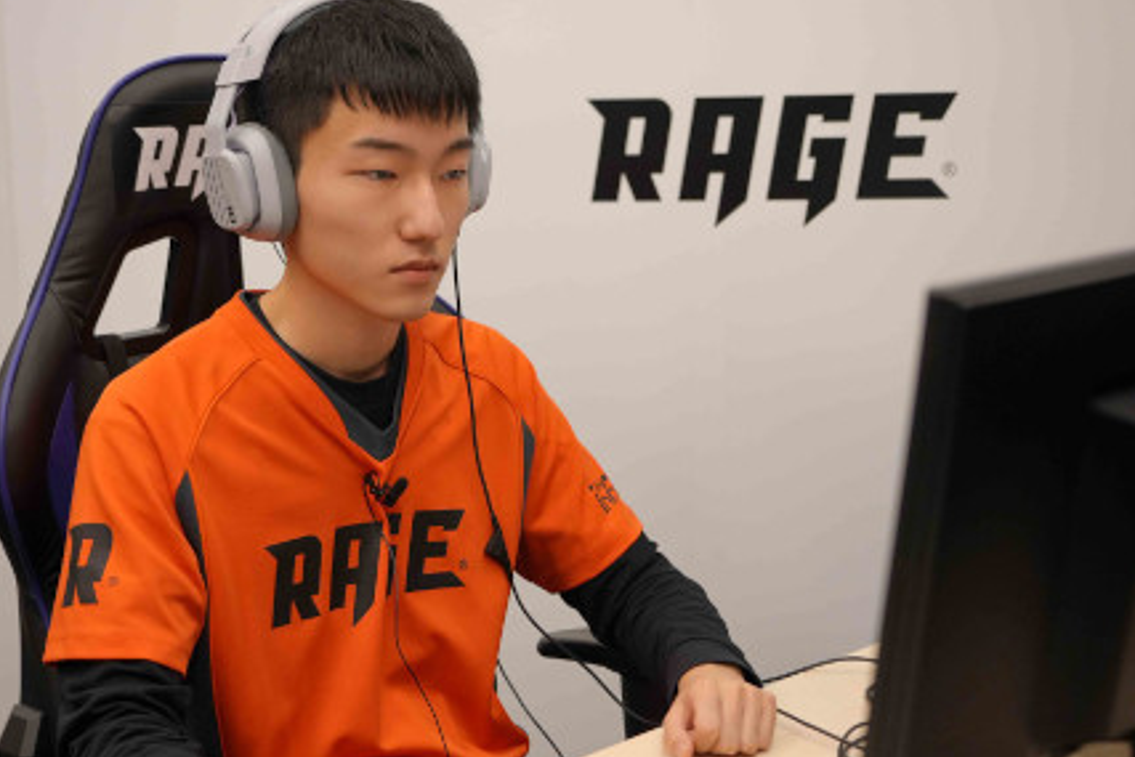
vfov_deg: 22.6
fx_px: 1892
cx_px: 571
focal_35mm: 60
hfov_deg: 33.4
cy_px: 348
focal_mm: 50
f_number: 4
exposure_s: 1/200
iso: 2000
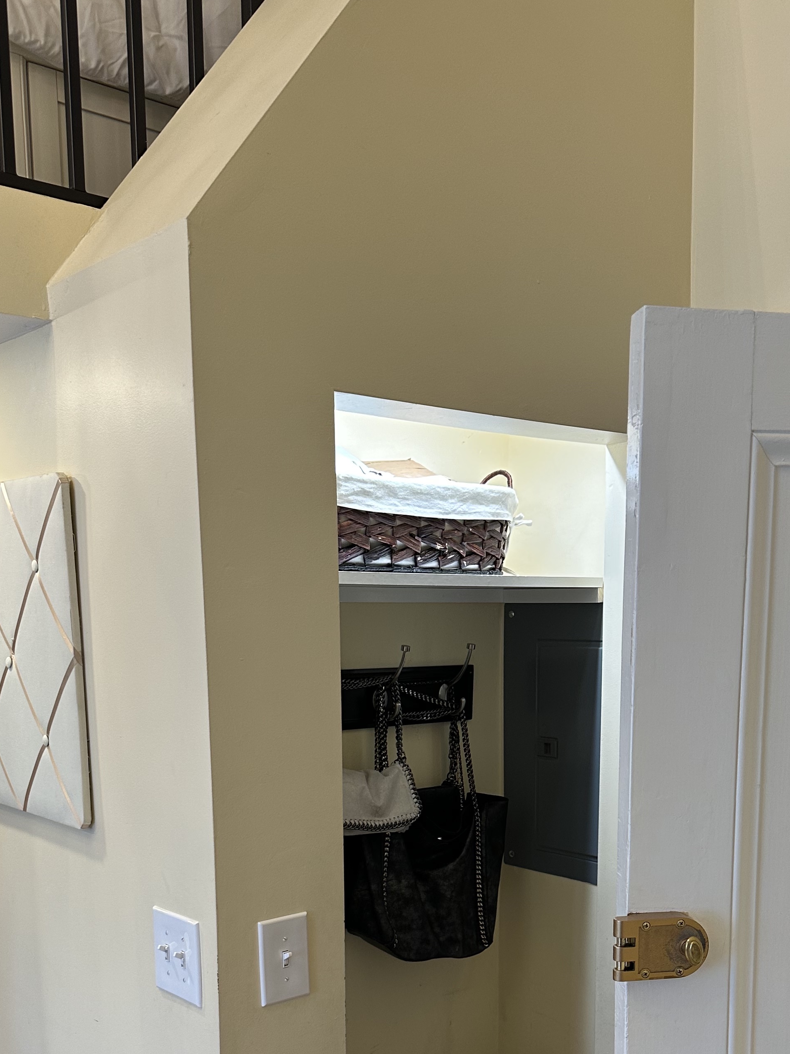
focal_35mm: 38
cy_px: 829
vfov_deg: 46.6
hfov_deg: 37.7
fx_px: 1156
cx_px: 436
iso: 160
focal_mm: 6.86
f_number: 1.78
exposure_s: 1/120
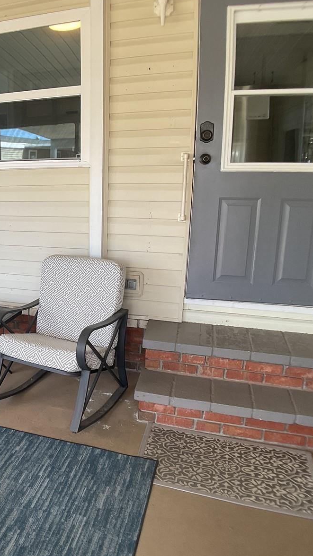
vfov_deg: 47.4
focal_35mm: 43
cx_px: 9
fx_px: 635
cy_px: 279
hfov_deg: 26.4
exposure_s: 1/120
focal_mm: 3
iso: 40
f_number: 1.8
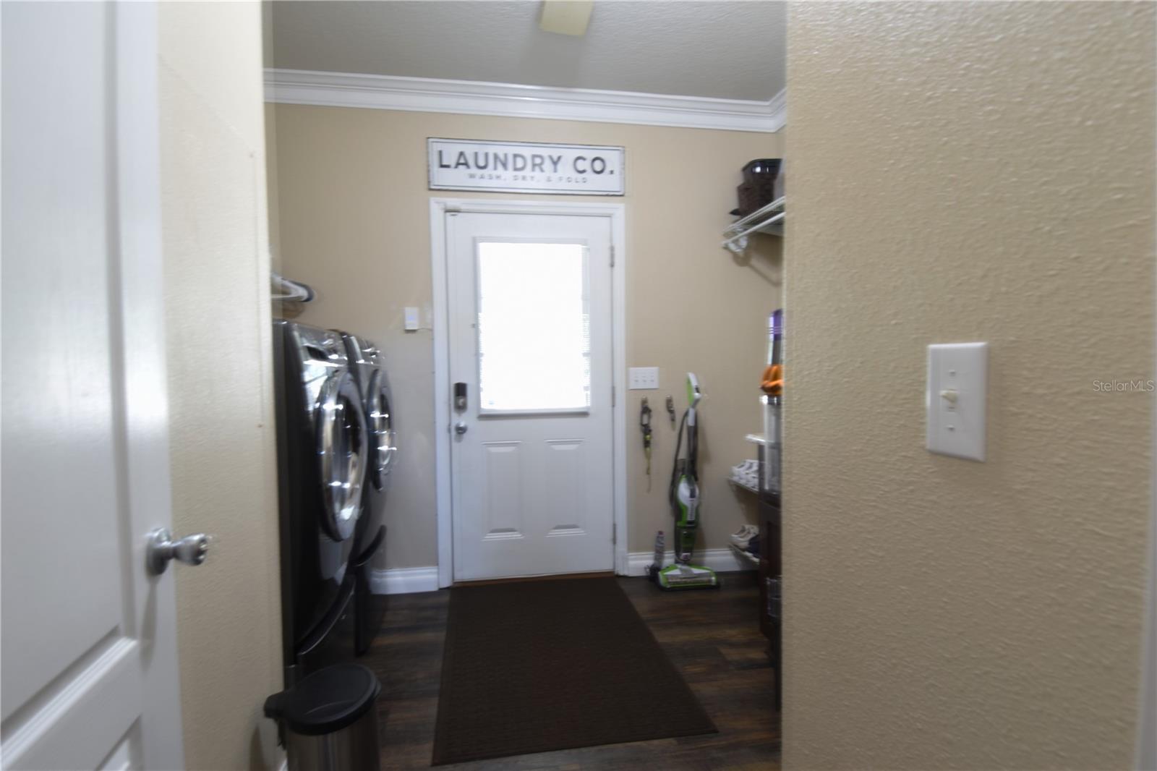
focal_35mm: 18
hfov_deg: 90.0
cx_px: 578
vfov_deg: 67.4
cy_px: 386
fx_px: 578
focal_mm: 12
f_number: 6.3
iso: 100
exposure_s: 1.3
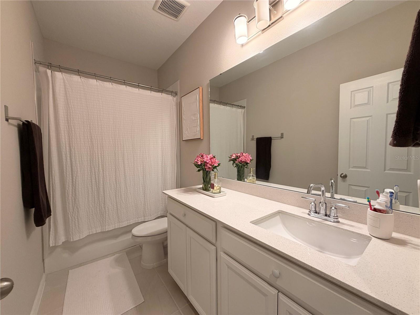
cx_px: 210
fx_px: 170
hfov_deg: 102.1
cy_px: 158
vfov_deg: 85.7
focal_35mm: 14
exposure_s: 1/60
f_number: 2.2
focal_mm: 2.22
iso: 200
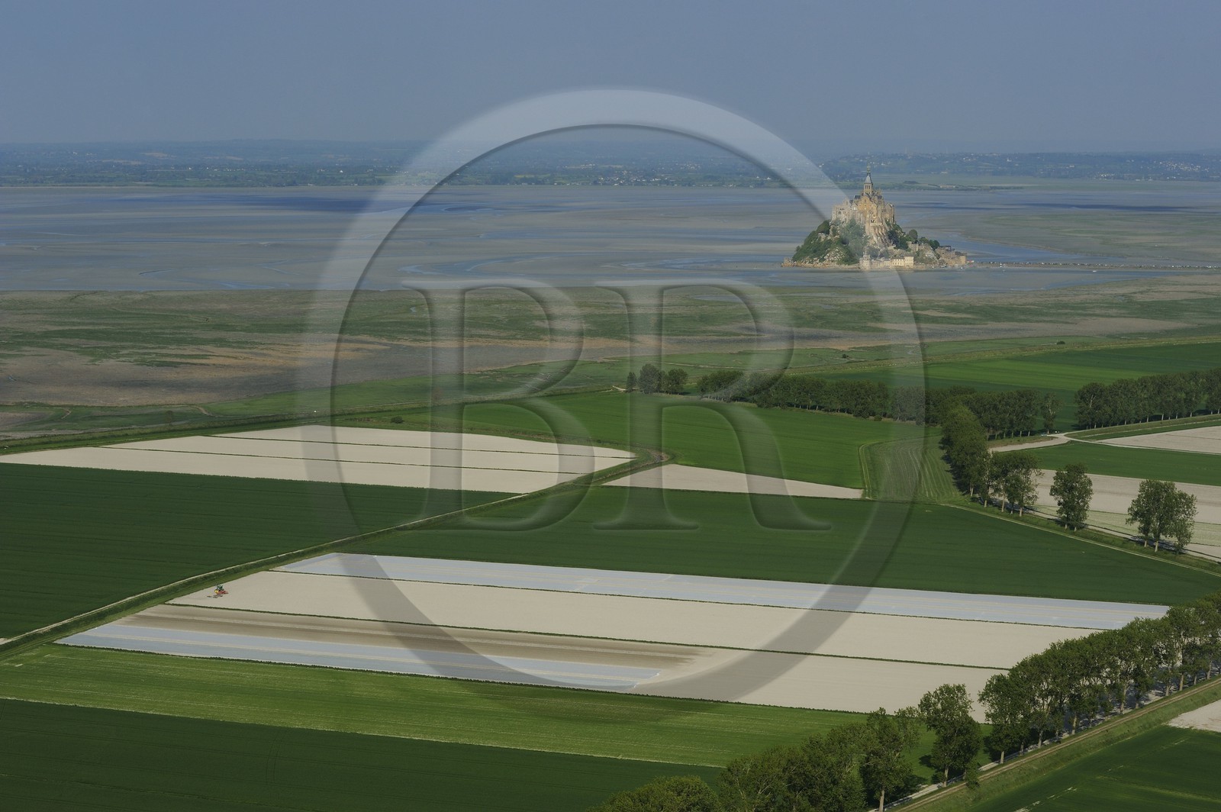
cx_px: 610
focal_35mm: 70
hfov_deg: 28.9
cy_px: 406
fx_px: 2372
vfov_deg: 19.4
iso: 400
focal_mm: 70
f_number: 8
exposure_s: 1/1250
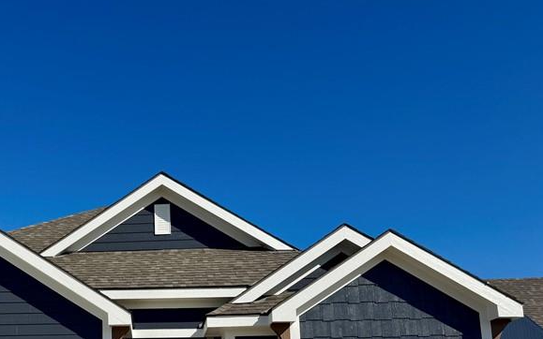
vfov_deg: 27.2
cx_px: 103
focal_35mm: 45
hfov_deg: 42.2
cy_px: 330
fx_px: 666
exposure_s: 1/9009
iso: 80
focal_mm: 6.76
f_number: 1.78
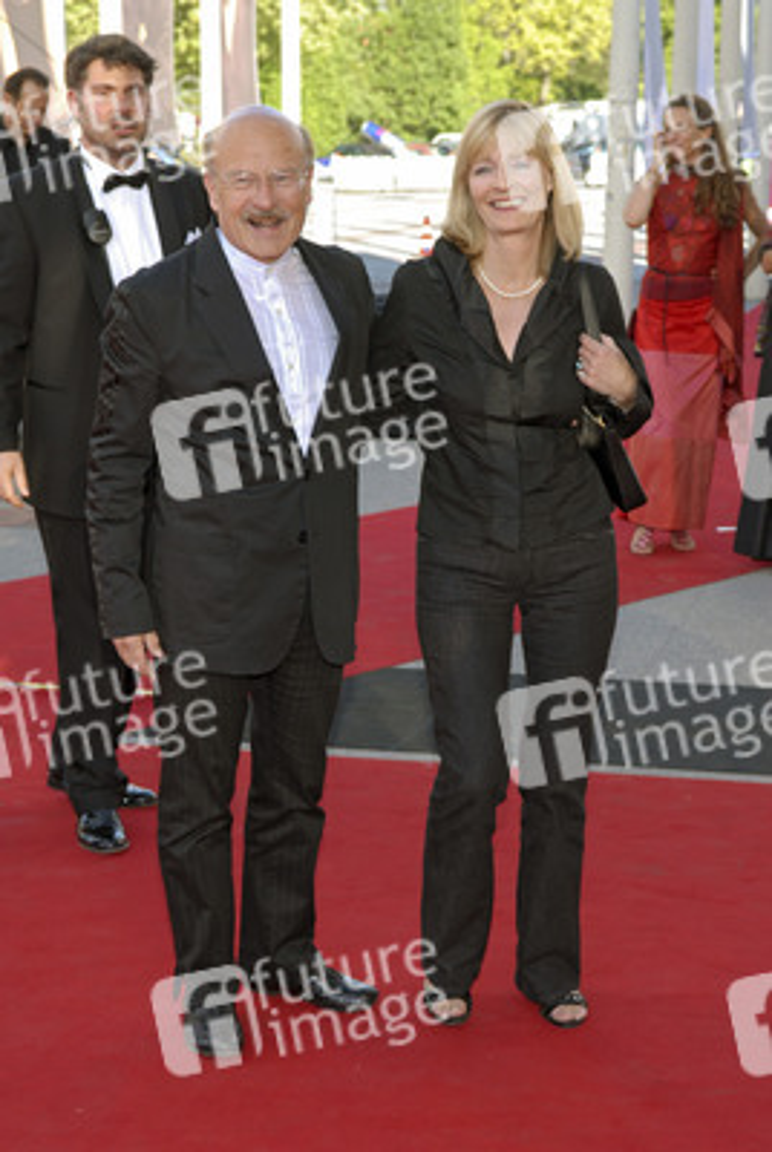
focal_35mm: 78
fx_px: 2500
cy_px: 576
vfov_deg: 26.0
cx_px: 386
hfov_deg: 17.6
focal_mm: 52
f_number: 6.3
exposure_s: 1/125
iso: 200
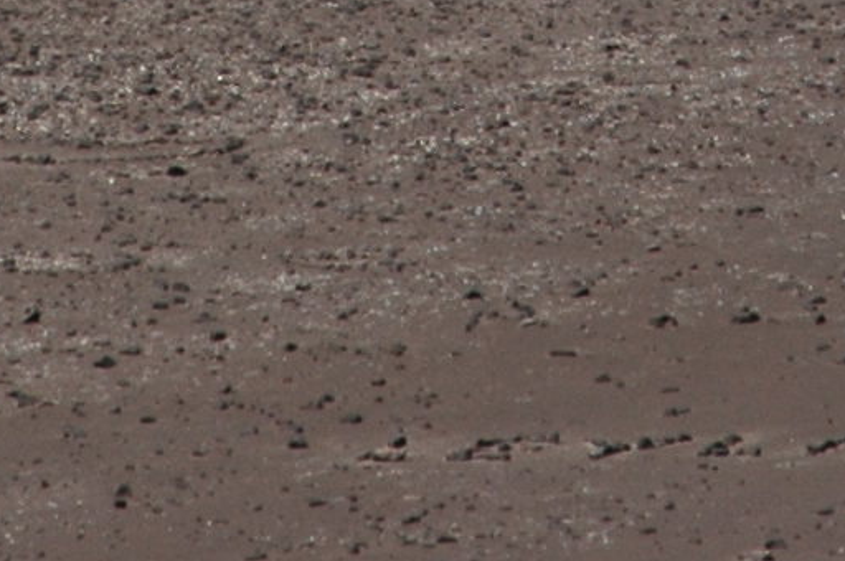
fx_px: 14464
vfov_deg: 2.2
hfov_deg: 3.3
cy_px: -1048
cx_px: 665
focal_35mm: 617
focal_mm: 70
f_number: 22
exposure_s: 1/160
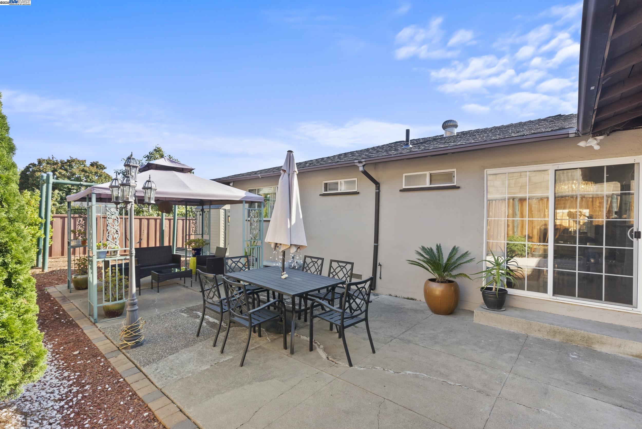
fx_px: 268
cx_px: 321
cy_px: 214
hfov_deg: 100.4
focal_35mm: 15
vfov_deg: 77.4
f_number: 9
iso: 400
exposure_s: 1/60
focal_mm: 15
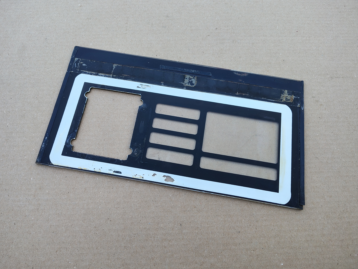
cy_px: 131
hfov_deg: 69.4
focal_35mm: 25
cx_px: 173
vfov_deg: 54.9
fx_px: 259
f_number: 1.8
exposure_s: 1/302
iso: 100
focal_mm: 5.56
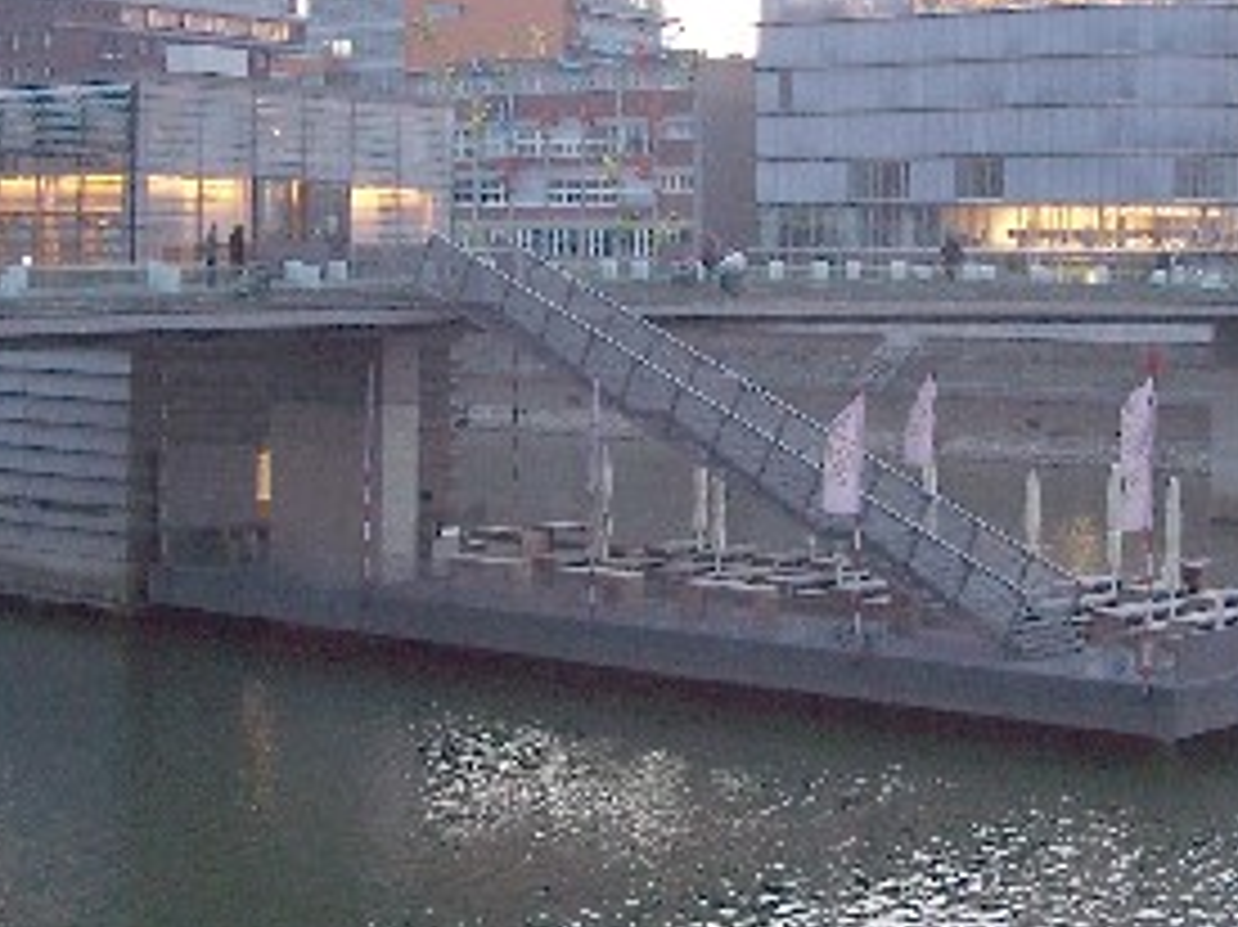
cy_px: 248
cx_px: 675
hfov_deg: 27.8
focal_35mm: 70
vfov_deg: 20.8
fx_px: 2502
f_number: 2.7
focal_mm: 5.6
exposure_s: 1/30
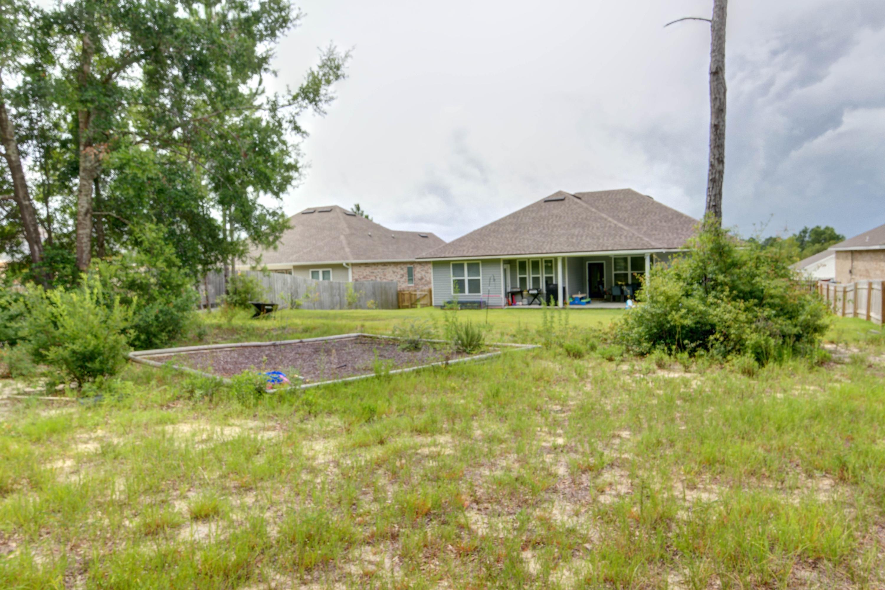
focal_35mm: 24
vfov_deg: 53.1
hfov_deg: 73.8
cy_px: 295
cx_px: 442
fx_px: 590
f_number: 18
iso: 100
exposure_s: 1/125
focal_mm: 16
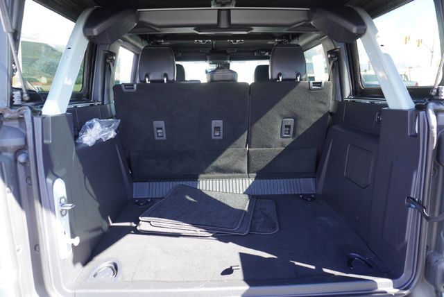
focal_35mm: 24
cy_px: 148
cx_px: 222
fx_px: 296
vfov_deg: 53.2
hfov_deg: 73.7
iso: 200
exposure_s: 1/60
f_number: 4
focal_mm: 16
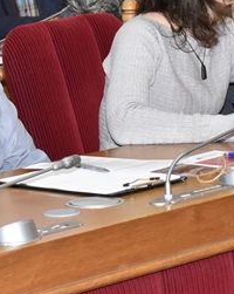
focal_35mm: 259
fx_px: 2247
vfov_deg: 7.5
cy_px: 60
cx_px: 61
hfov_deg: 6.0
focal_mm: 45
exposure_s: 1/80
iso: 1100
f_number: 5
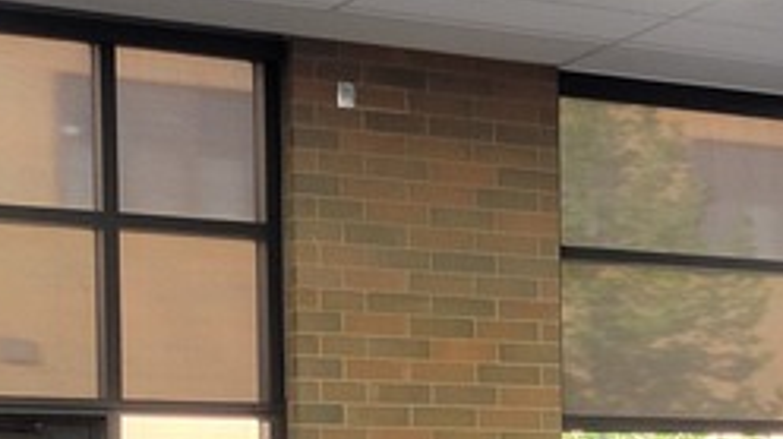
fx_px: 2427
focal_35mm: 117
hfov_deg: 16.7
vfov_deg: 10.1
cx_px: 1162
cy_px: 591
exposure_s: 1/120
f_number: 1.8
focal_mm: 5.4
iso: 200
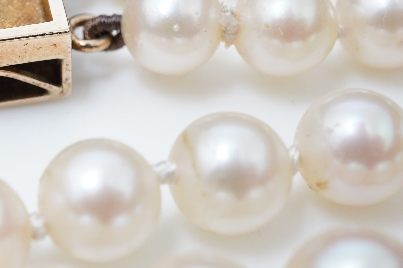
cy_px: 48
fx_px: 1130
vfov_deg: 13.5
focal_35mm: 101
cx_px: -41
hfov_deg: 19.4
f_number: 18
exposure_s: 1/125
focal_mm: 30
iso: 400
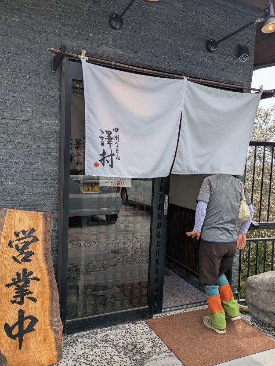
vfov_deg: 65.3
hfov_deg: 51.4
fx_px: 286
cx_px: 141
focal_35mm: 27
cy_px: 185
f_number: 1.89
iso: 49
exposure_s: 1/1616
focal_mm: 5.43
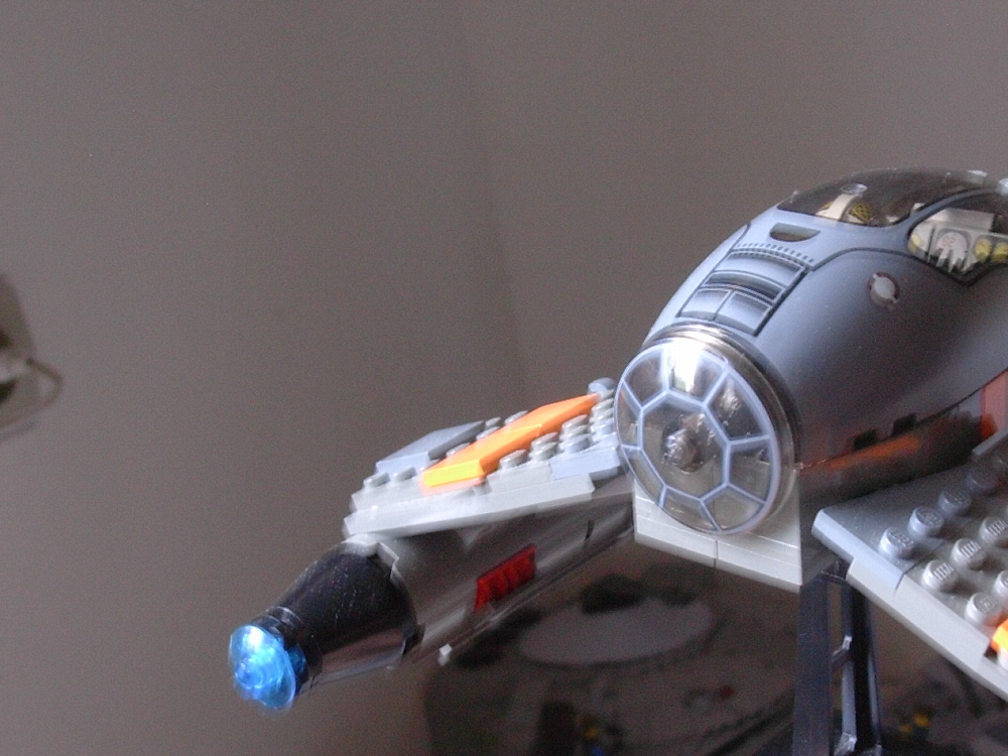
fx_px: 2097
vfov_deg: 20.4
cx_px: 747
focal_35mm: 72
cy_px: 326
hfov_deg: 26.7
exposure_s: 1/6.9
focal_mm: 6.7
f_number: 2.9
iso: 70
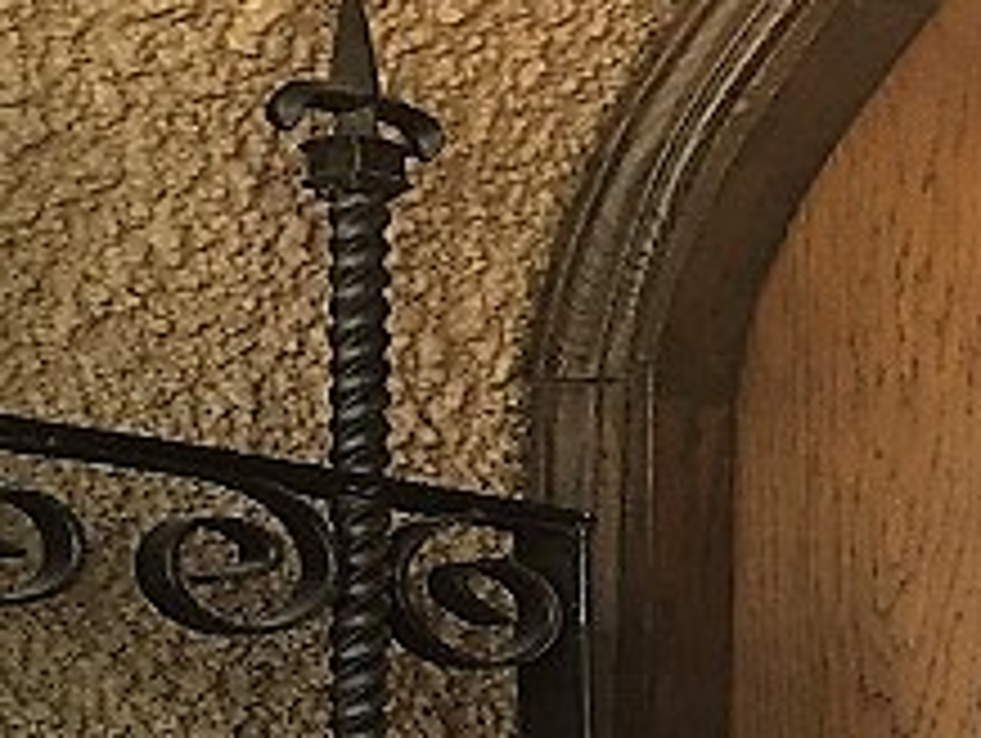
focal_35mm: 136
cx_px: 1287
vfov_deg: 10.5
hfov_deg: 13.9
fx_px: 3858
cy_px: 1179
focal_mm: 4.15
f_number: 2.2
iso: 25
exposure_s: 1/60
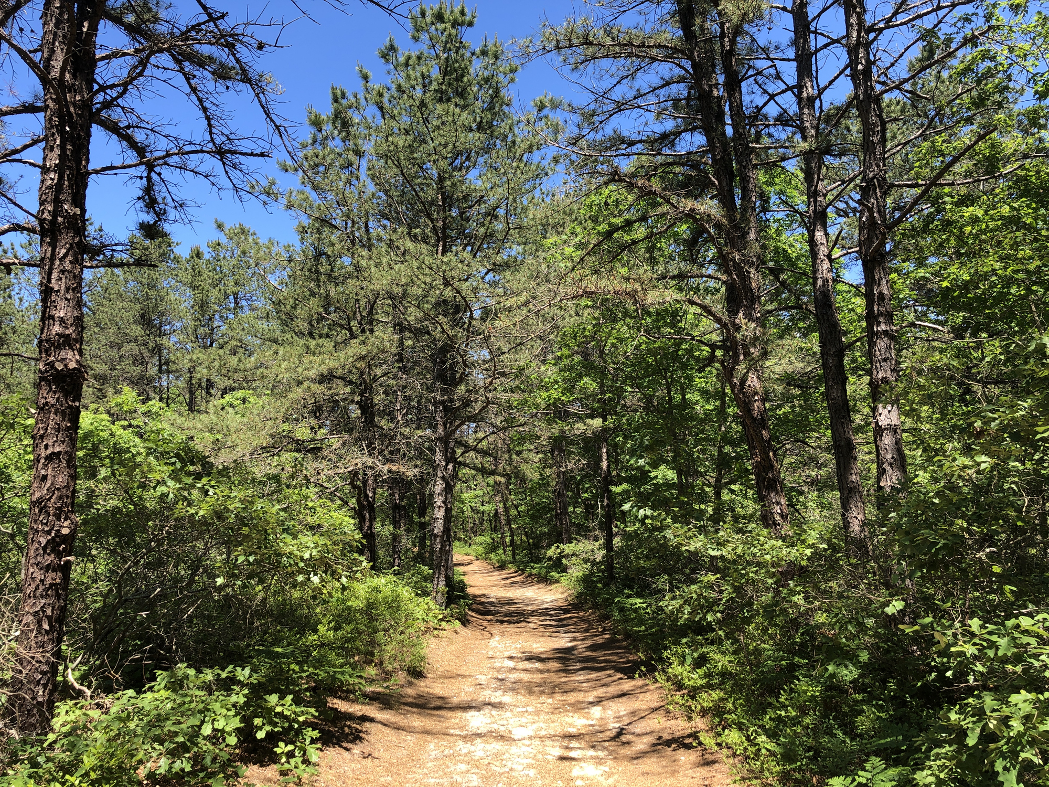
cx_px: 524
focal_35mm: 28
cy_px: 394
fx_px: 849
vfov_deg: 49.7
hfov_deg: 63.4
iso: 20
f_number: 1.8
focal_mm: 3.99
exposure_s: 1/552
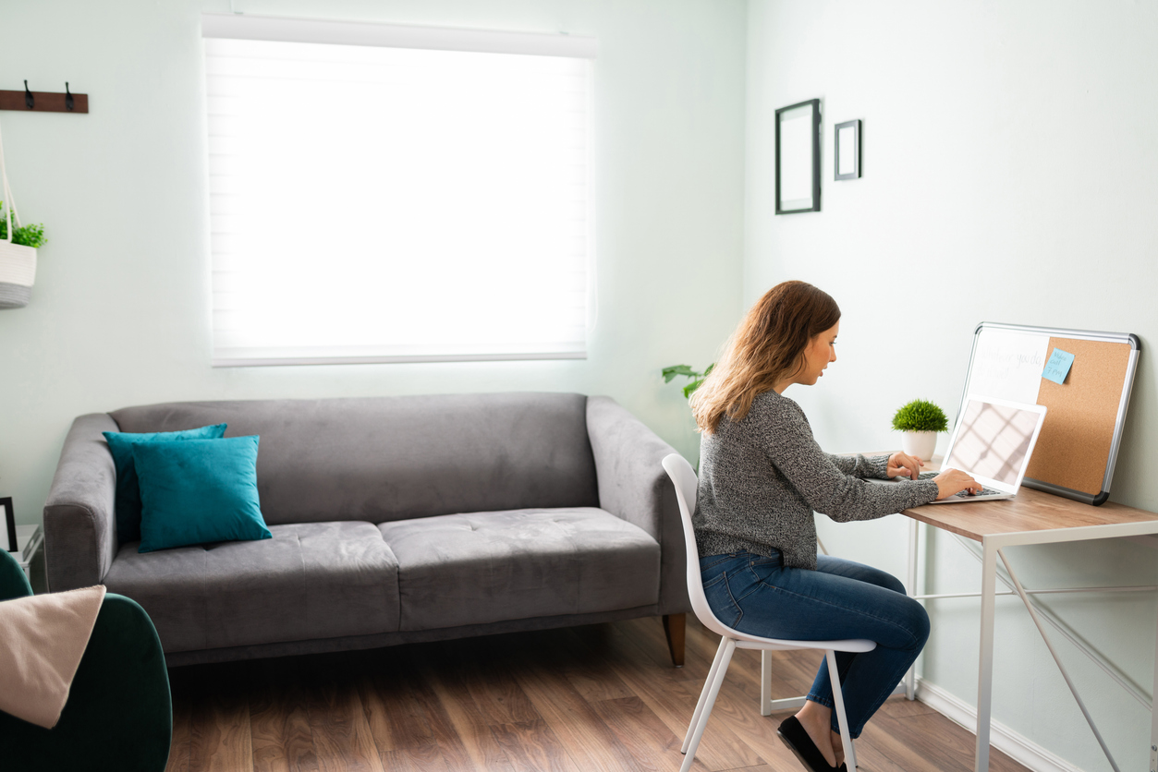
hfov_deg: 54.4
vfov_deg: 37.9
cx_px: 579
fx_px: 1126
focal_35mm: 35
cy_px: 386
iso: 200
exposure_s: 1/160
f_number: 1.8
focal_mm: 35
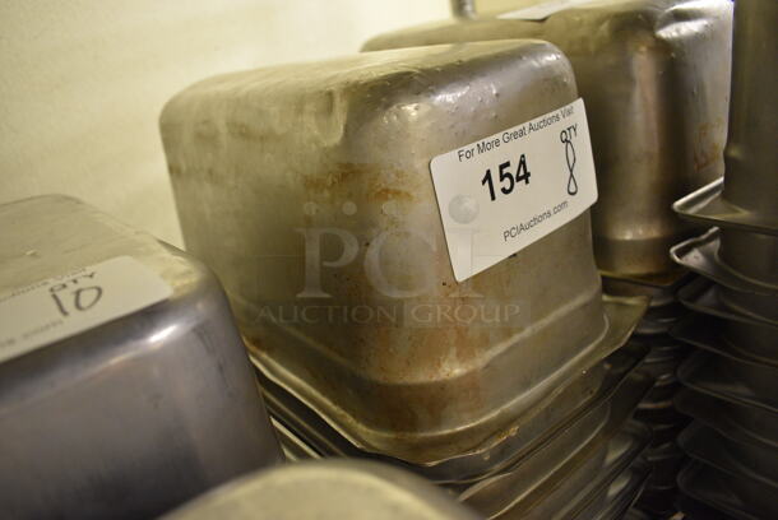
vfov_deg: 48.0
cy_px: 260
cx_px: 389
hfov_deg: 67.3
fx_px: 584
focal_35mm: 27
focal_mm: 18
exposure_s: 1/60
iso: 2000
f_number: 4
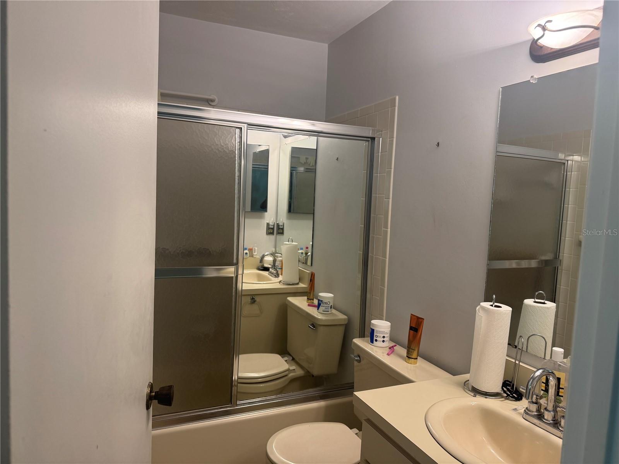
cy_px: 232
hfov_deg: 71.6
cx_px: 310
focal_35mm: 24
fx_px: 429
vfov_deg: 56.8
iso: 160
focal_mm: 6.76
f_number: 1.78
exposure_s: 1/60
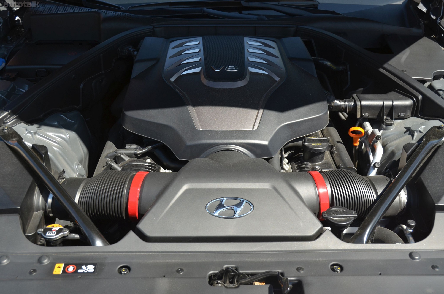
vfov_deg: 32.9
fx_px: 498
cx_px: 222
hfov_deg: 48.0
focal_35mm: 40
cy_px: 147
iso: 400
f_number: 5
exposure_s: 1/1250
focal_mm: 27
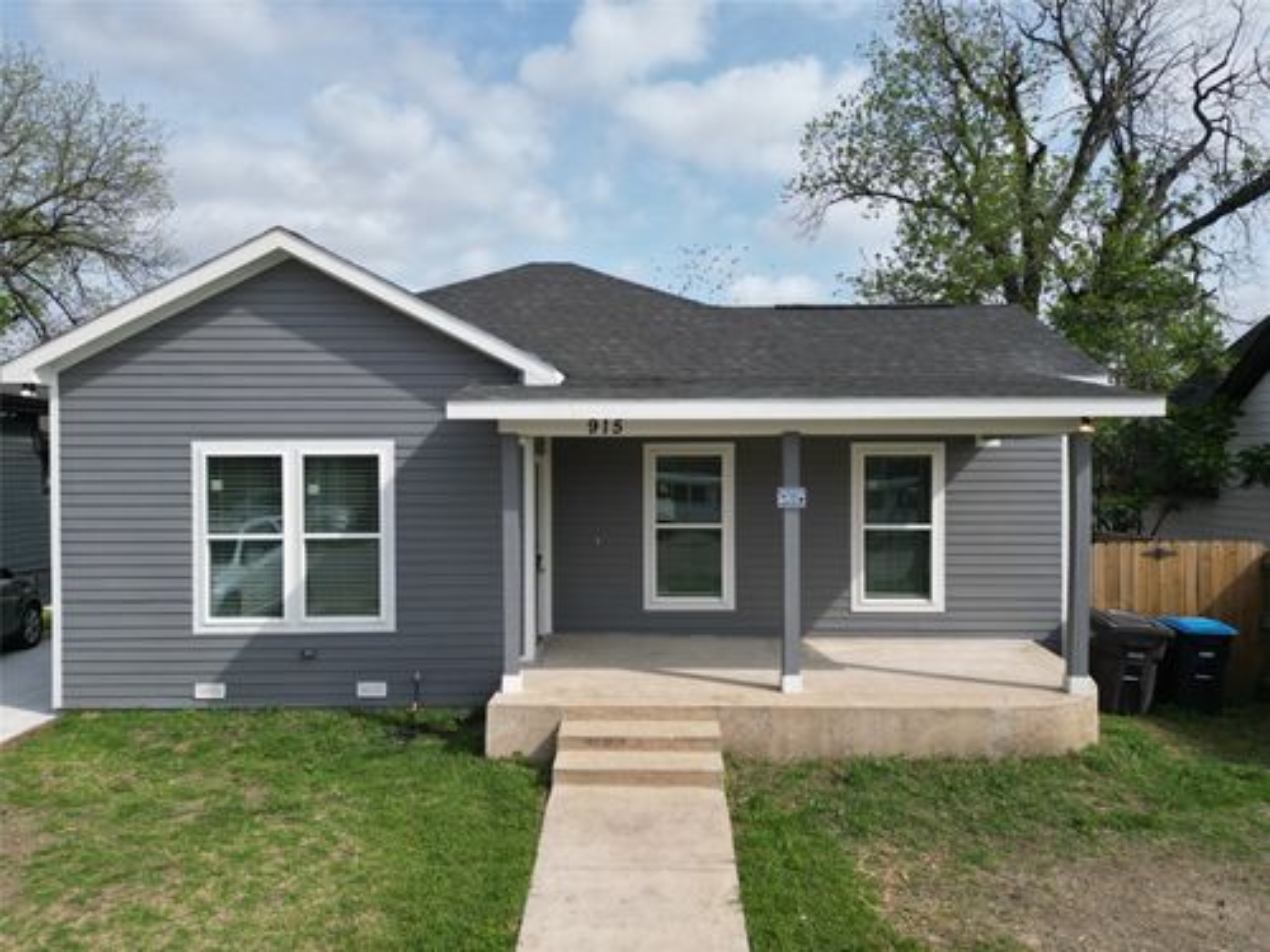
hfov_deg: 71.6
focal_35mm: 24
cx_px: 635
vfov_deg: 56.8
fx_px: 881
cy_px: 476
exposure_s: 1/4000
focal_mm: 6.72
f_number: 1.7
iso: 120
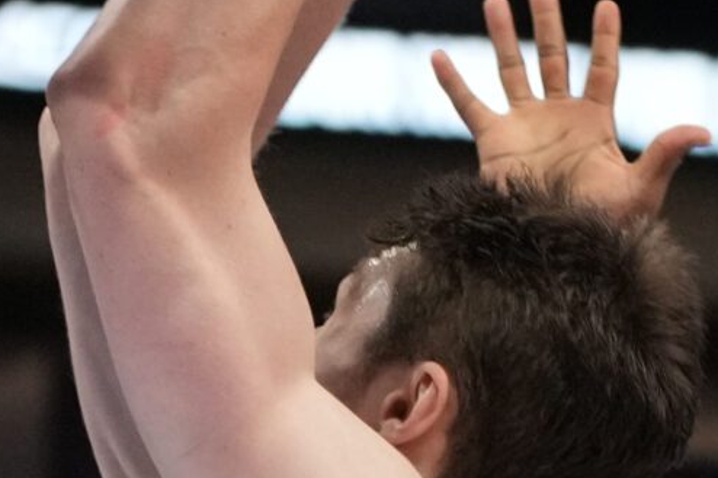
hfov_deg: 5.6
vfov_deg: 3.8
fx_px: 7237
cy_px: 326
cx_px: -276
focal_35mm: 363
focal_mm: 70
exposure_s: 1/1600
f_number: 2.8
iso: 3200
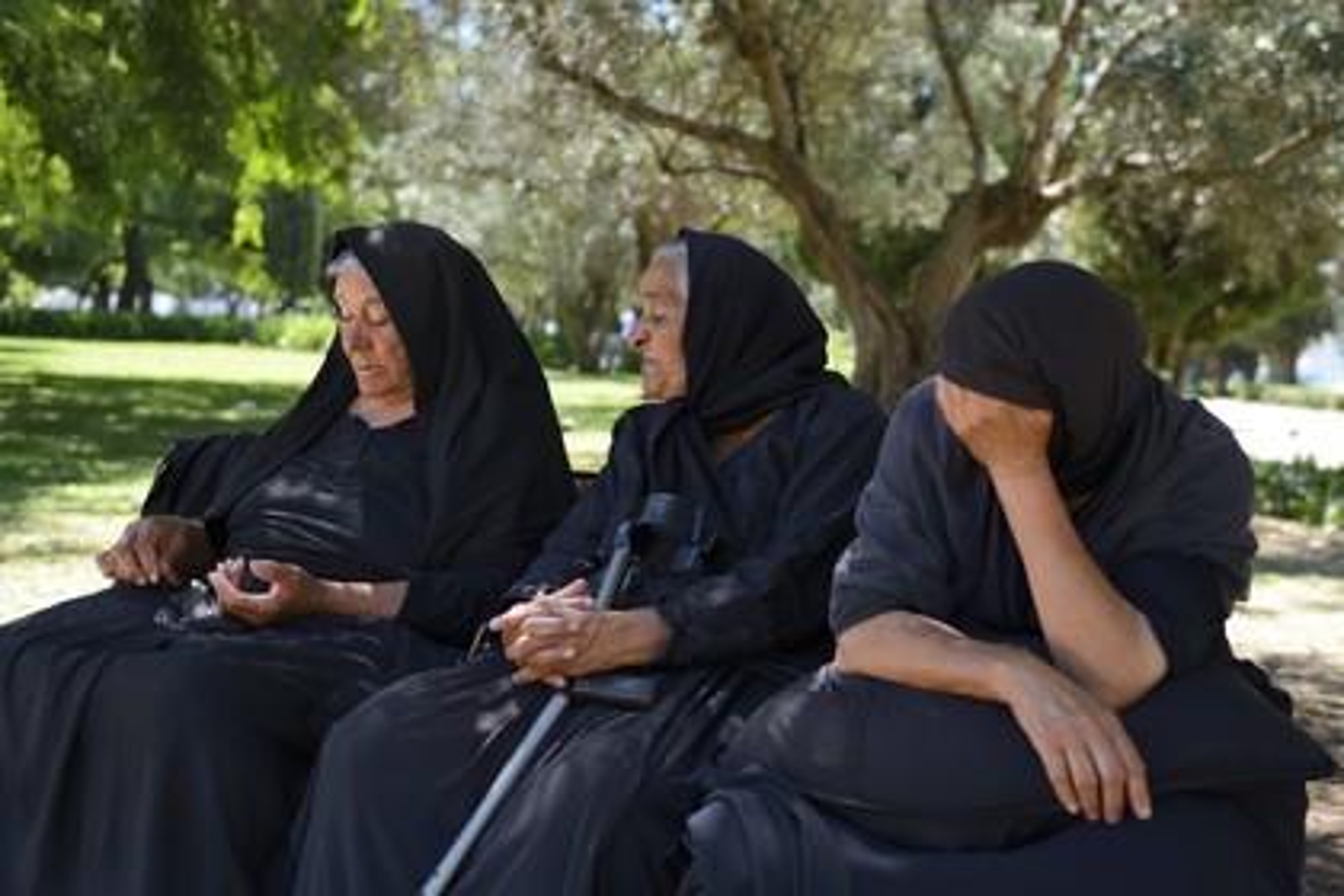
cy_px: 448
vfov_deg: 37.9
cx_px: 672
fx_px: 1307
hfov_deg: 54.4
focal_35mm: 35
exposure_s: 1/320
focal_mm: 35
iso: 100
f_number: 2.8
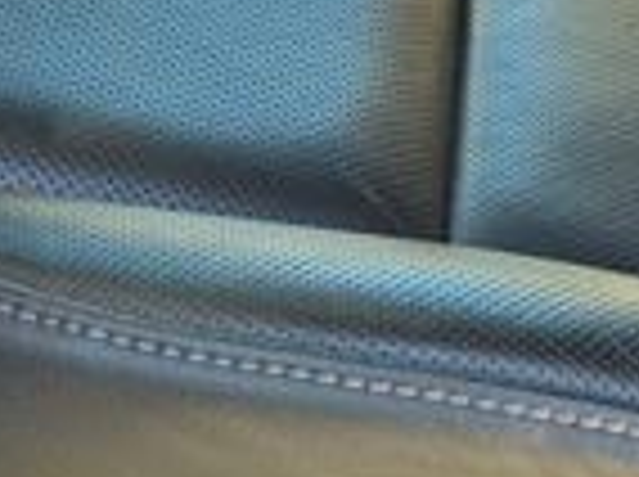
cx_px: 540
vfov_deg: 12.9
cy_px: 864
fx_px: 1917
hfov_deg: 18.7
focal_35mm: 104
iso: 50
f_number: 1.8
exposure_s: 1/180
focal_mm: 5.4
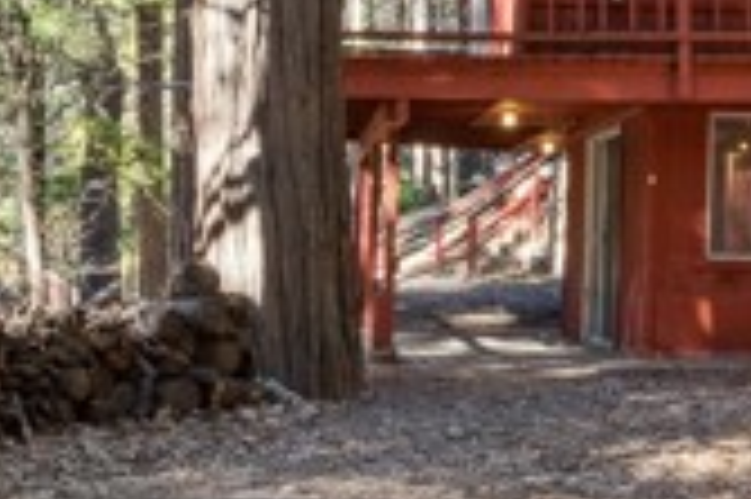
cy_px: 250
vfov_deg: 17.9
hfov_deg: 26.6
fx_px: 1585
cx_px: 337
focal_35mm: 76
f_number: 22
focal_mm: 19.8
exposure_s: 1/2.5
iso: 100
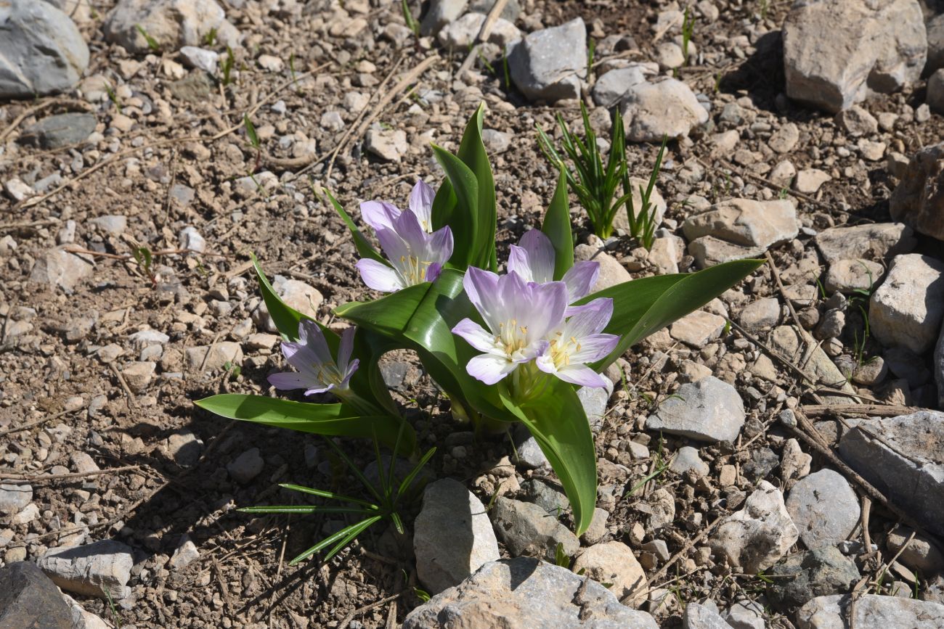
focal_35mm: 70
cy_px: 314
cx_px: 472
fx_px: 1836
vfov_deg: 19.5
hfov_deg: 28.8
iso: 160
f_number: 16
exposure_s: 1/125
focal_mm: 70
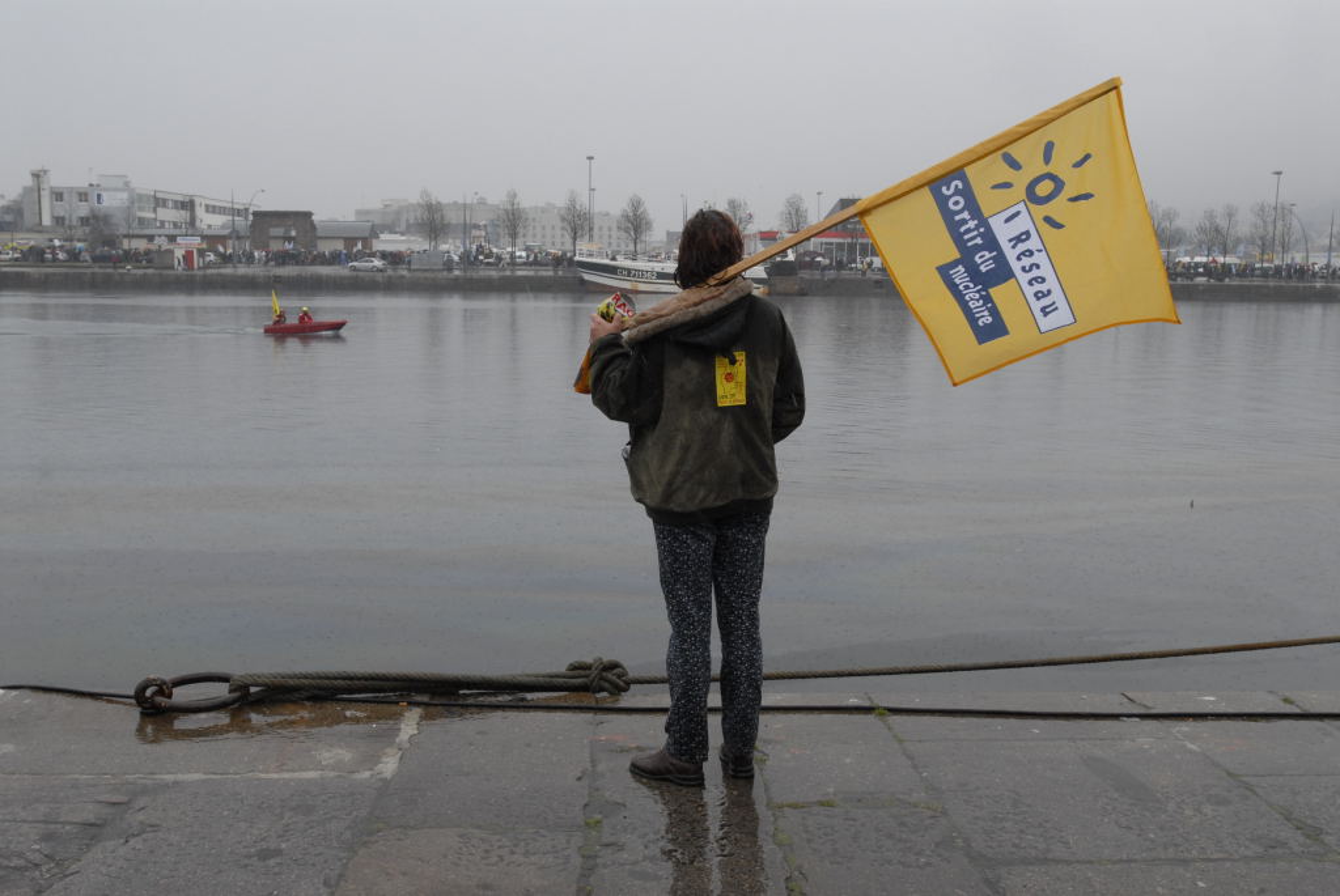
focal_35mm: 33
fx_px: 1230
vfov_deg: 40.1
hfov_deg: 57.2
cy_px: 448
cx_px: 670
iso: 640
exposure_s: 1/400
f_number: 8
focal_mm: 22
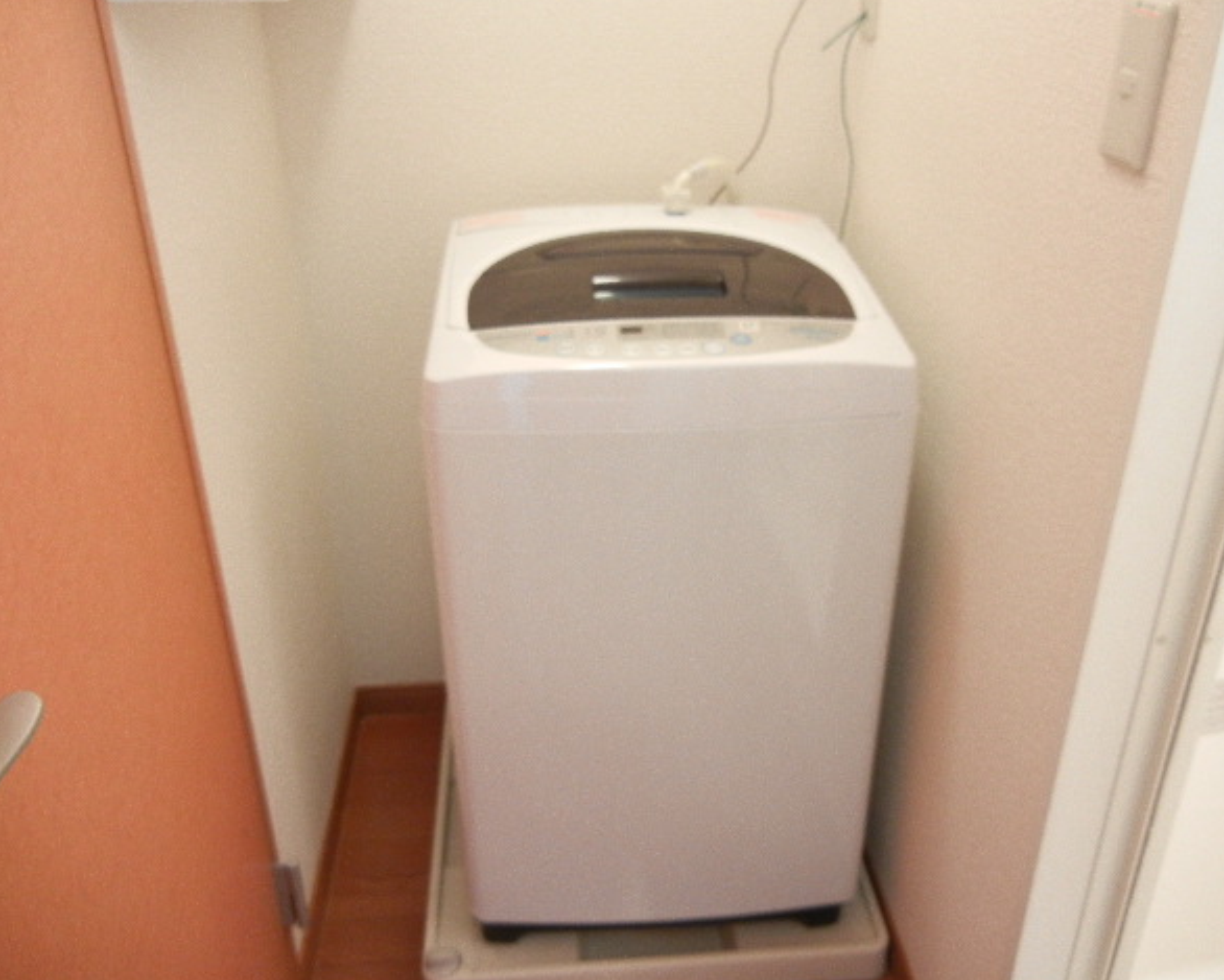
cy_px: 487
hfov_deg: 55.7
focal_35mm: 32
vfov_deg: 45.8
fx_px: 1159
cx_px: 622
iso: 400
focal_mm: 5.4
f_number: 3.5
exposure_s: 1/9.2
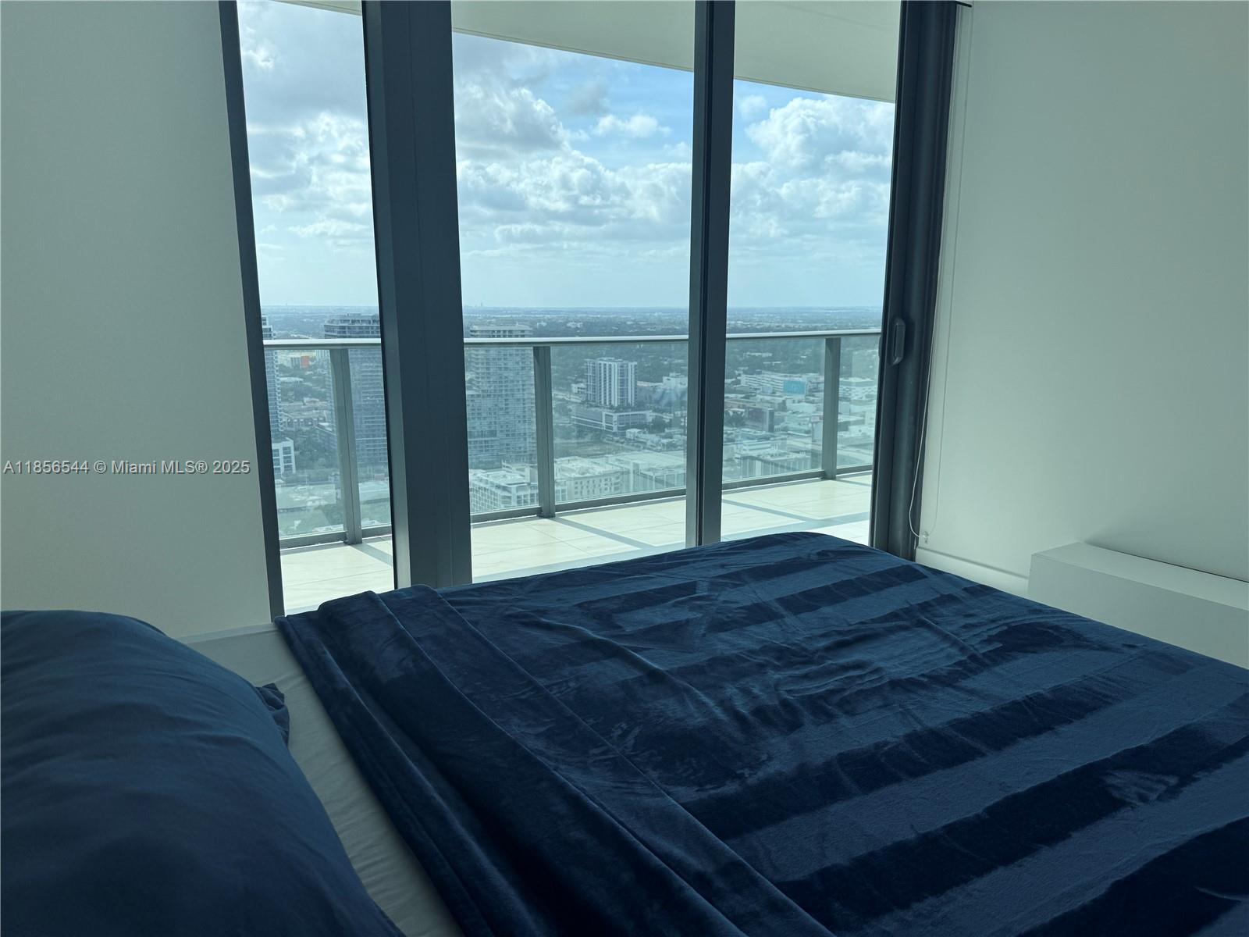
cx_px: 624
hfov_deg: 71.6
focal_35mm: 24
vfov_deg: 56.8
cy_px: 468
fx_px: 866
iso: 80
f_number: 1.78
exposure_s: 1/3802
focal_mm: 6.76
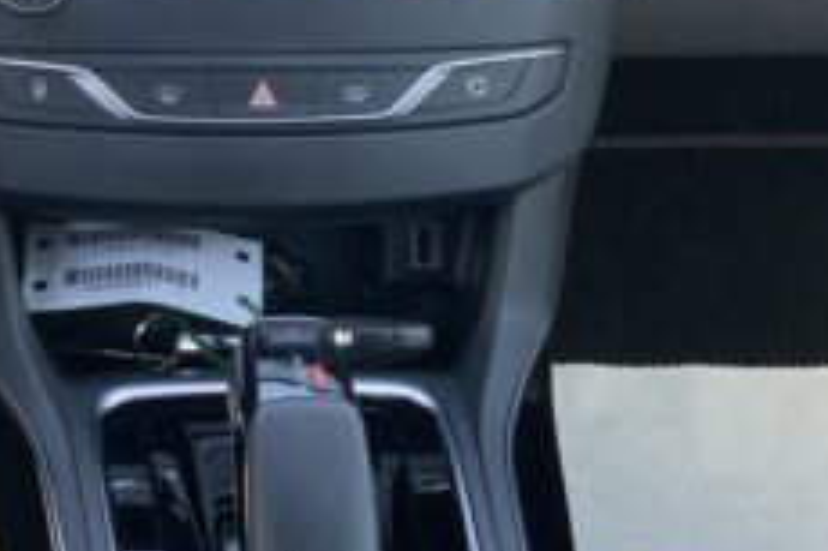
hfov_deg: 19.1
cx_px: 76
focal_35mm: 105
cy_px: 104
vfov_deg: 13.0
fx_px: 2413
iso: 64
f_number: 1.8
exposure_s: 1/122
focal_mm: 3
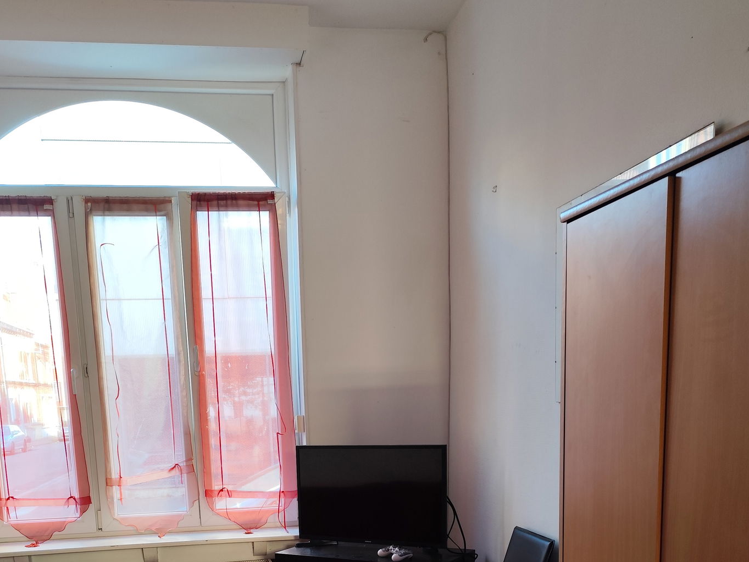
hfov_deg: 51.2
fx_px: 779
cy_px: 551
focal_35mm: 36
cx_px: 325
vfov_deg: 36.1
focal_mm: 6.14
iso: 200
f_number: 1.65
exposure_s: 1/100
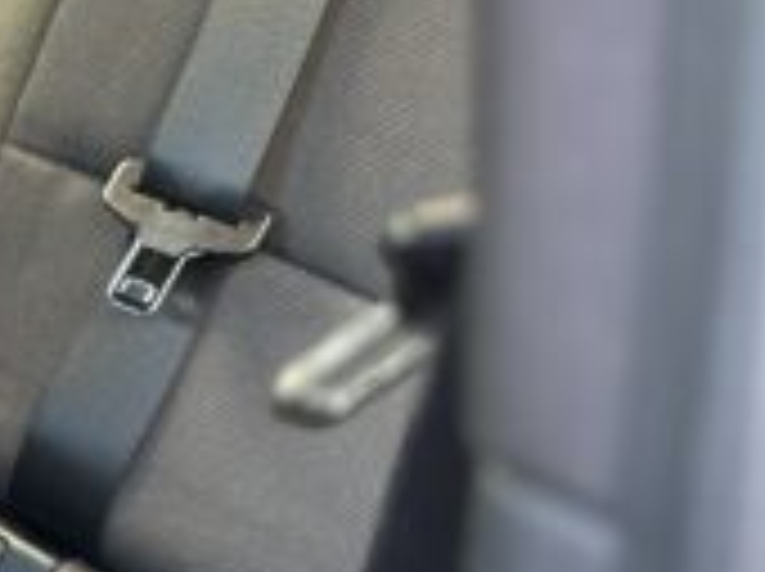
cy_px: 153
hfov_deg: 14.1
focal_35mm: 113
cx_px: -846
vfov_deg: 13.0
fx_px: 2494
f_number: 1.78
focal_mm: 6.86
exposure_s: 1/86
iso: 250
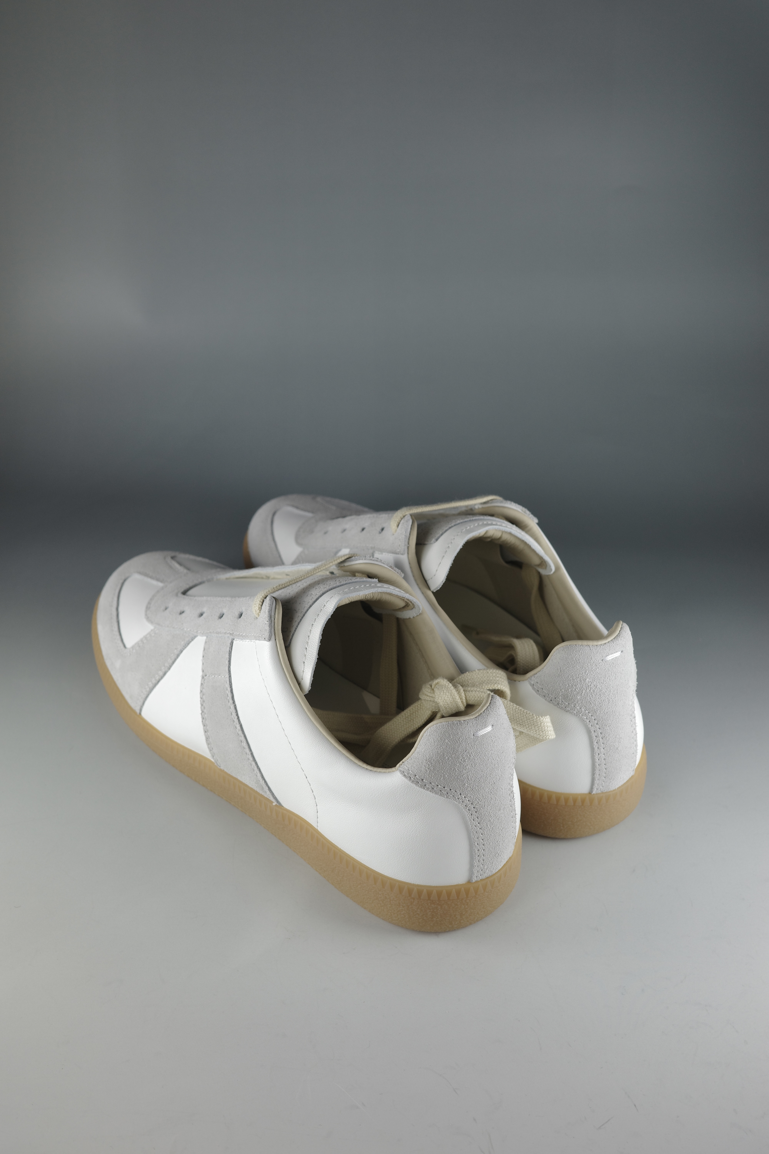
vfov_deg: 48.5
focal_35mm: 40
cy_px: 577
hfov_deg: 33.4
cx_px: 384
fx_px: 1282
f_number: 4.5
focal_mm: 26
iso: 100
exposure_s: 1/50
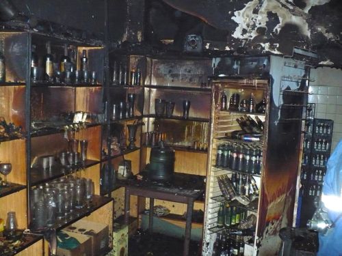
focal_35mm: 37
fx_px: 366
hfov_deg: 50.1
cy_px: 128
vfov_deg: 38.7
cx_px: 171
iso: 640
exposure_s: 1/30
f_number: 2.8
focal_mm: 6.1
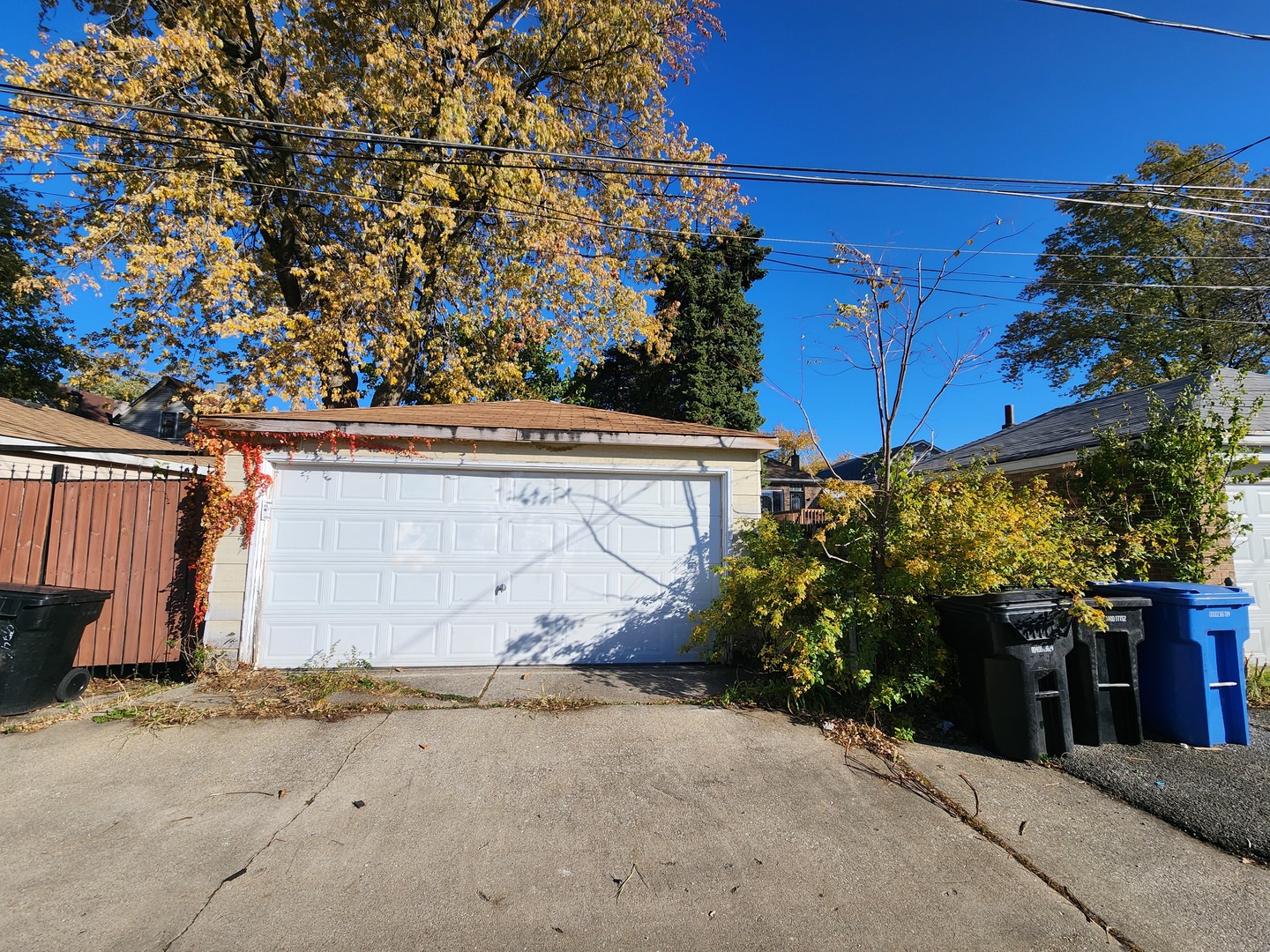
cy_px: 476
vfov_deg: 89.9
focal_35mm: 13
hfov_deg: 106.2
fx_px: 477
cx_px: 635
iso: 50
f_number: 2.2
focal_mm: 2.2
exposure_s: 1/2271
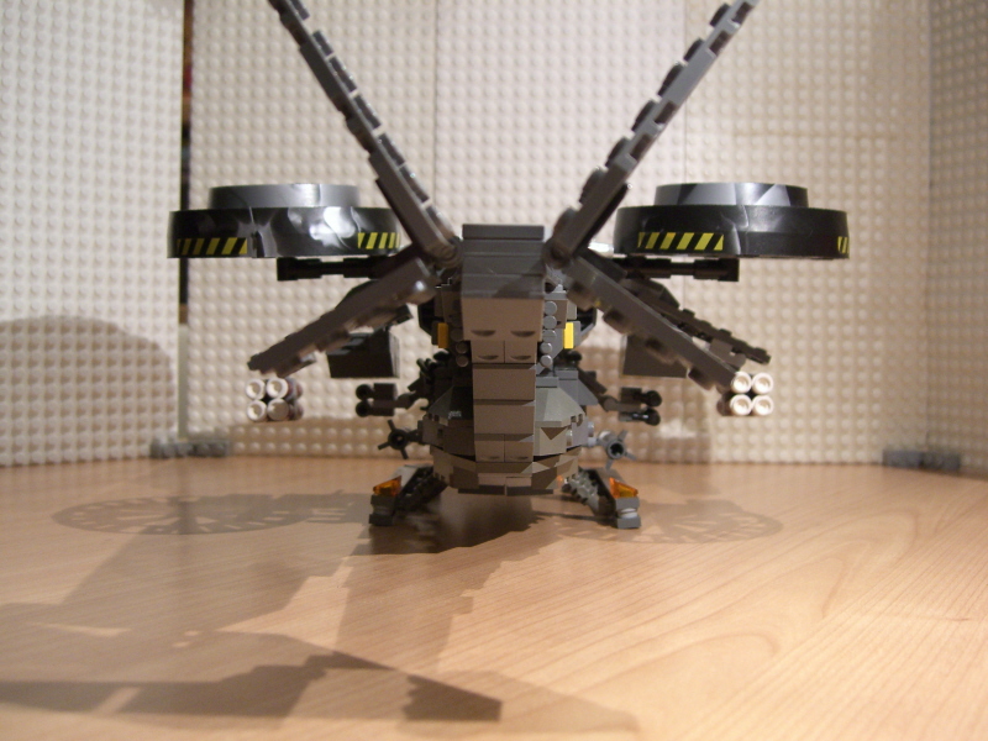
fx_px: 1085
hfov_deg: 49.0
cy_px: 370
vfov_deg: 37.7
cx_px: 494
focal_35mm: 38
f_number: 2.8
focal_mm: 7.9
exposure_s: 1/40
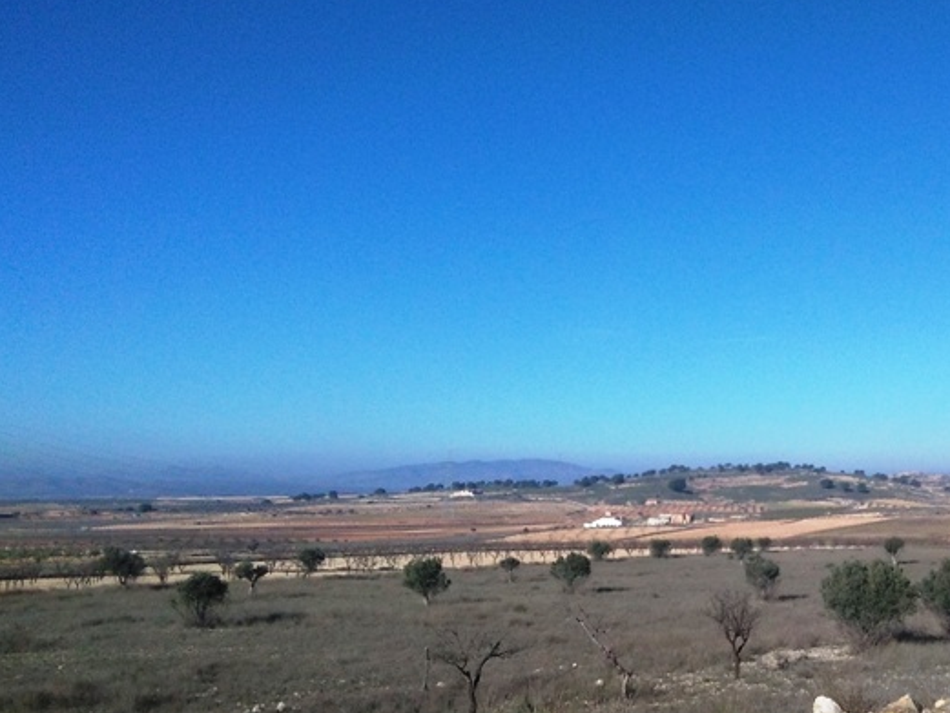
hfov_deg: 42.7
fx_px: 1180
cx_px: 697
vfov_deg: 33.4
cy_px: 463
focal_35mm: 43
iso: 100
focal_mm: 2.34
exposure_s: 1/1881
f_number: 2.2
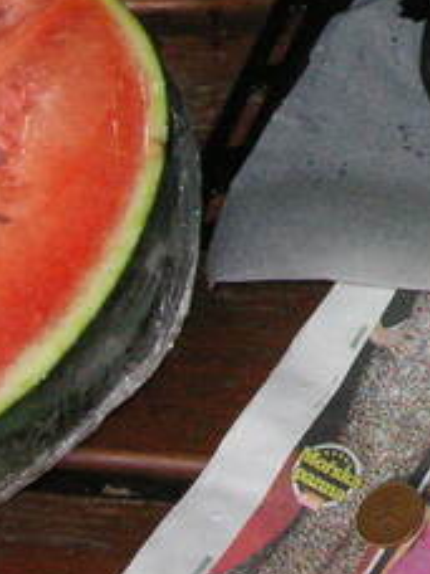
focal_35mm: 130
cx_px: 749
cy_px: -126
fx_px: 2153
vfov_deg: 14.6
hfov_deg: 10.8
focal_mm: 6.1
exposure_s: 1/180
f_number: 2.8
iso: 160
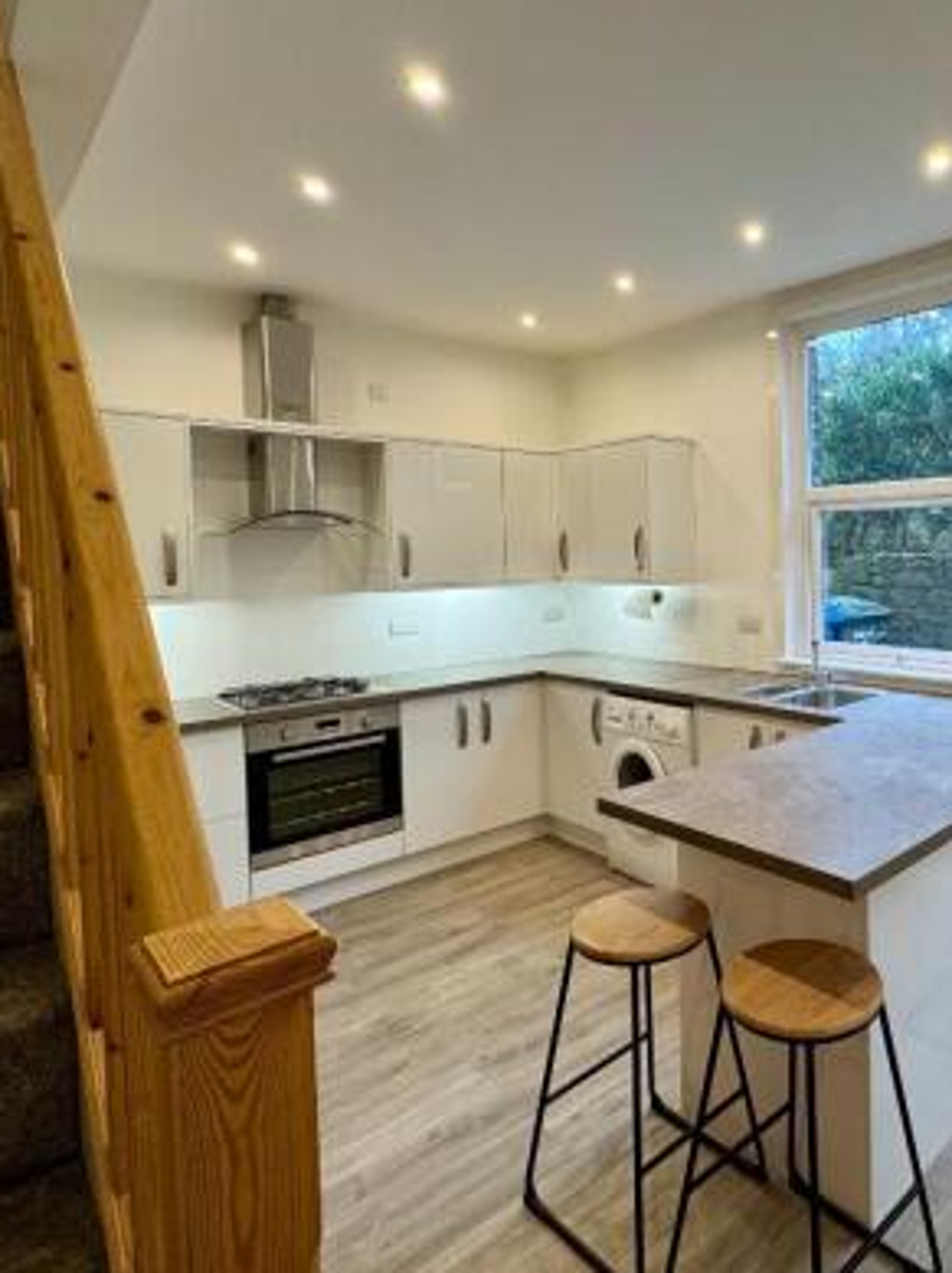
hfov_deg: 58.2
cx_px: 770
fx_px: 771
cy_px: 574
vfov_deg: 78.8
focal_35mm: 21
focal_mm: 2.22
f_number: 2.2
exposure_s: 1/100
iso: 160
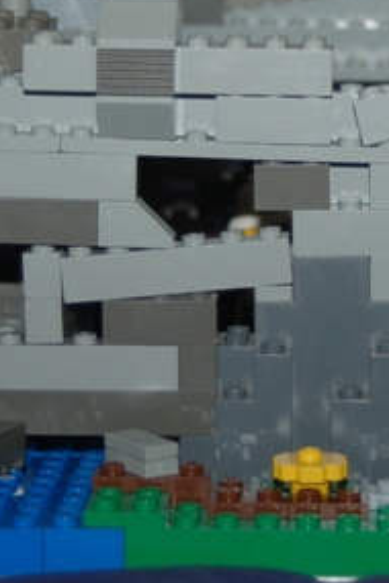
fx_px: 2950
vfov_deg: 11.3
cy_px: 153
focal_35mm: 182
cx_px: 375
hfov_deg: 7.5
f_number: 4.8
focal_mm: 46
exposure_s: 1/60
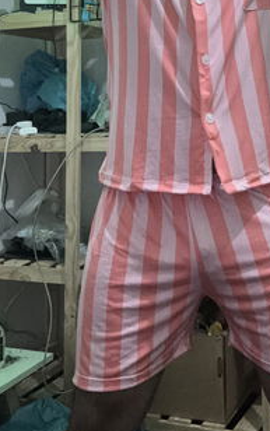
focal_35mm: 55
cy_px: 64
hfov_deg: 23.3
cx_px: 210
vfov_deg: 35.2
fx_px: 646
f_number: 1.9
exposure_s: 1/33
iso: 320
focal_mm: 2.69
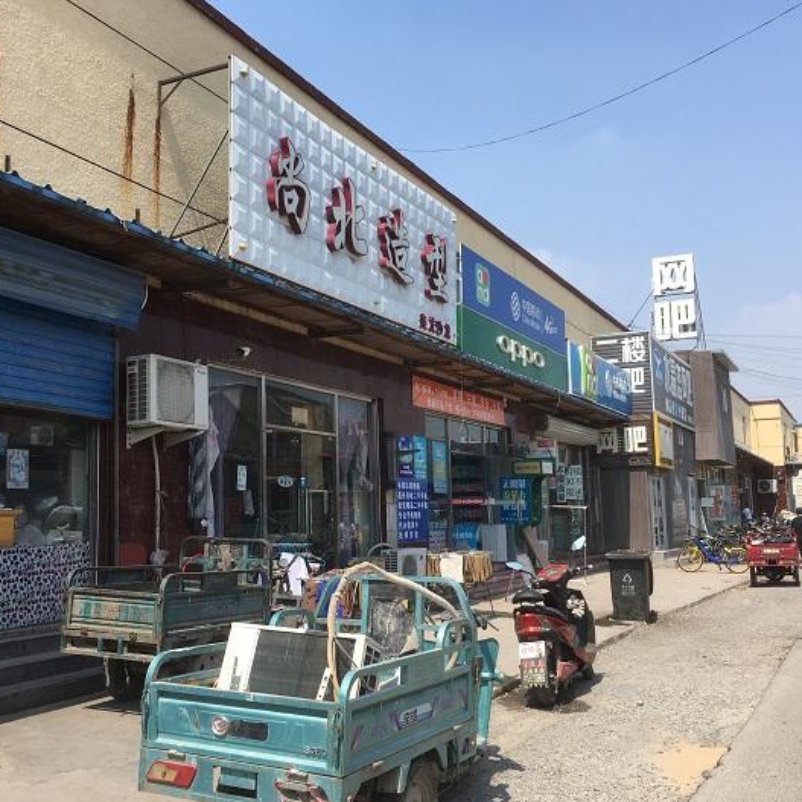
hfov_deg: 47.1
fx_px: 917
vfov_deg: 47.2
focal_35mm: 35
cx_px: 359
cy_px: 408
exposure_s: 1/1241
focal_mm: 4.2
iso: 25
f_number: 2.2
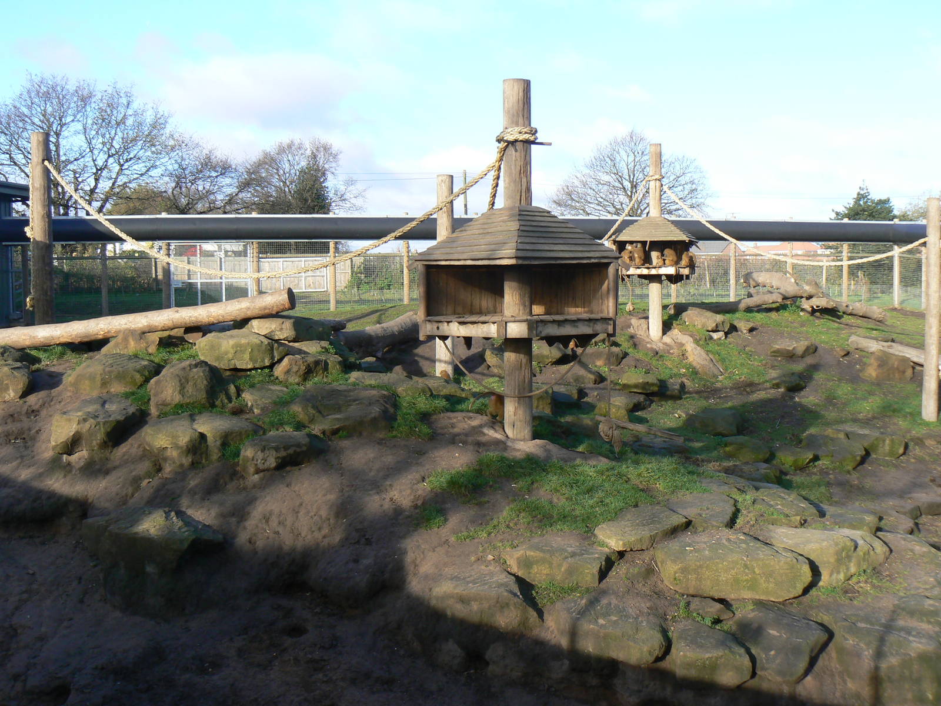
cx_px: 470
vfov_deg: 39.7
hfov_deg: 51.4
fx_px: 979
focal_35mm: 36
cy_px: 353
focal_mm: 6
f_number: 5.6
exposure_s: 1/160
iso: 80
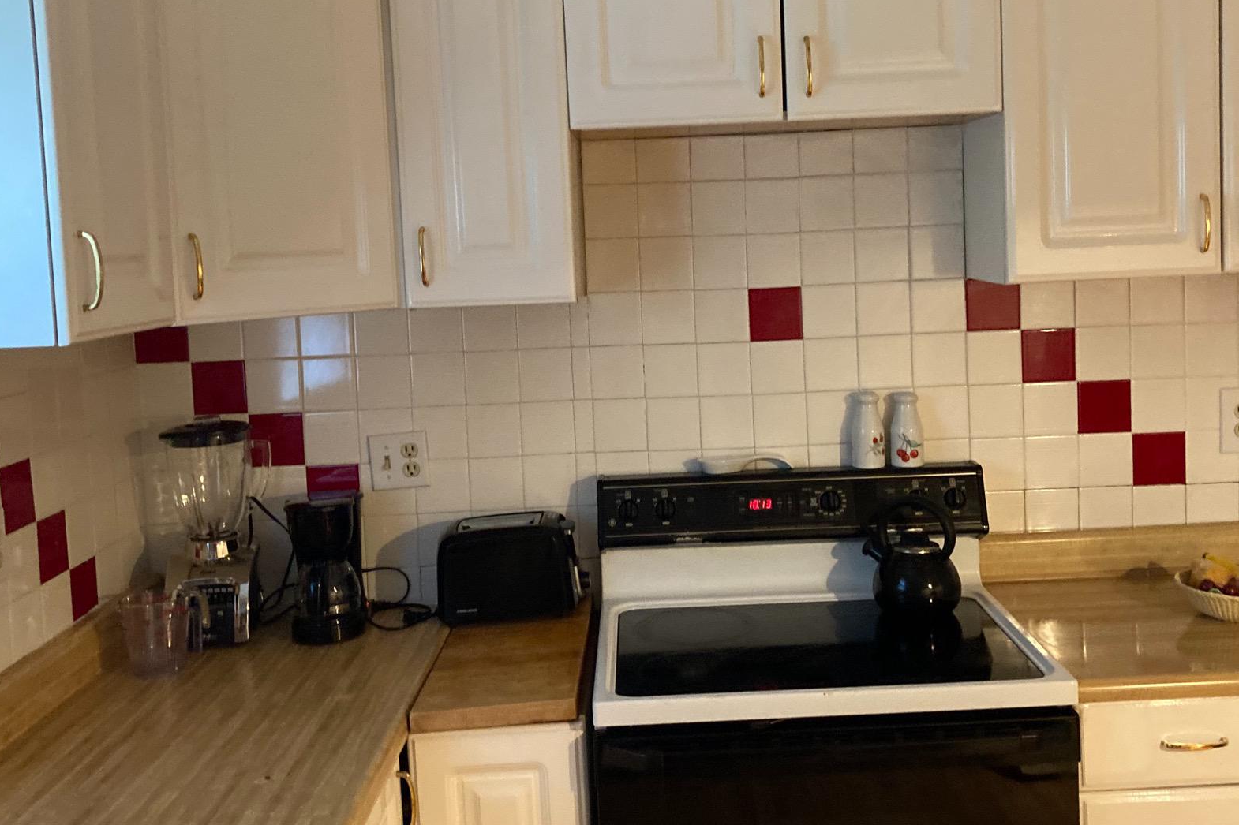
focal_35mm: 38
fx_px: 1307
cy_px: 358
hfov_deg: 50.7
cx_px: 664
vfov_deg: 35.0
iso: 500
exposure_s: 1/30
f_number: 1.8
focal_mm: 3.99
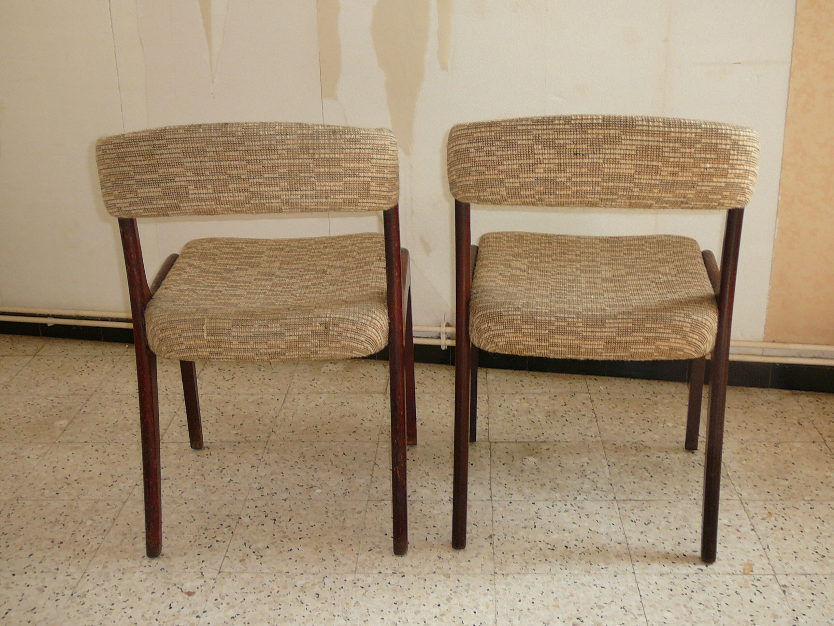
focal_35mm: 43
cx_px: 417
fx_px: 1036
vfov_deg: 33.6
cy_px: 313
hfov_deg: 43.9
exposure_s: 1/50
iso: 100
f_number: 3.2
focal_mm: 6.4
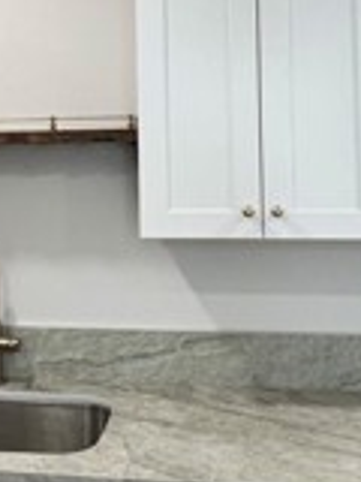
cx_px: 96
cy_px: 114
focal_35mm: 52
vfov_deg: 35.9
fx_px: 723
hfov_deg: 27.7
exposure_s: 1/120
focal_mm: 1.57
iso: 125
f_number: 1.8
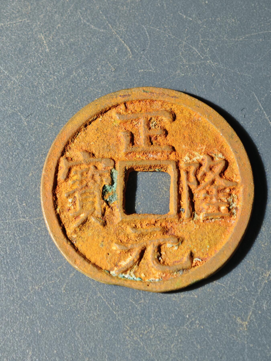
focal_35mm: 104
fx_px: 1086
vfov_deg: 18.9
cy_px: 180
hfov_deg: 14.2
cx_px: 136
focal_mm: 9
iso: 250
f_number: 2
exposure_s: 1/108
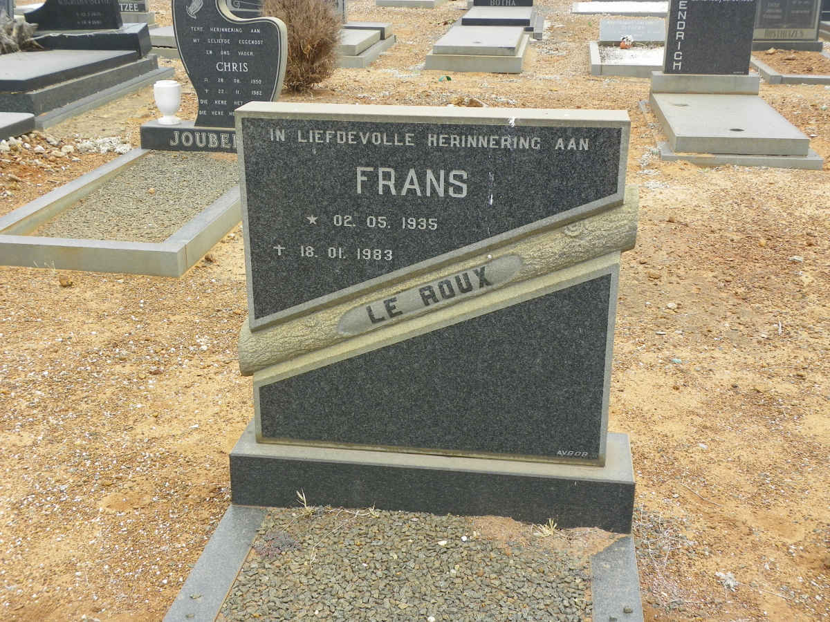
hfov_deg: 42.9
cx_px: 415
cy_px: 311
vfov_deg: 32.9
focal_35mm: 44
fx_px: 1055
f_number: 4
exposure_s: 1/160
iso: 64
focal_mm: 7.9
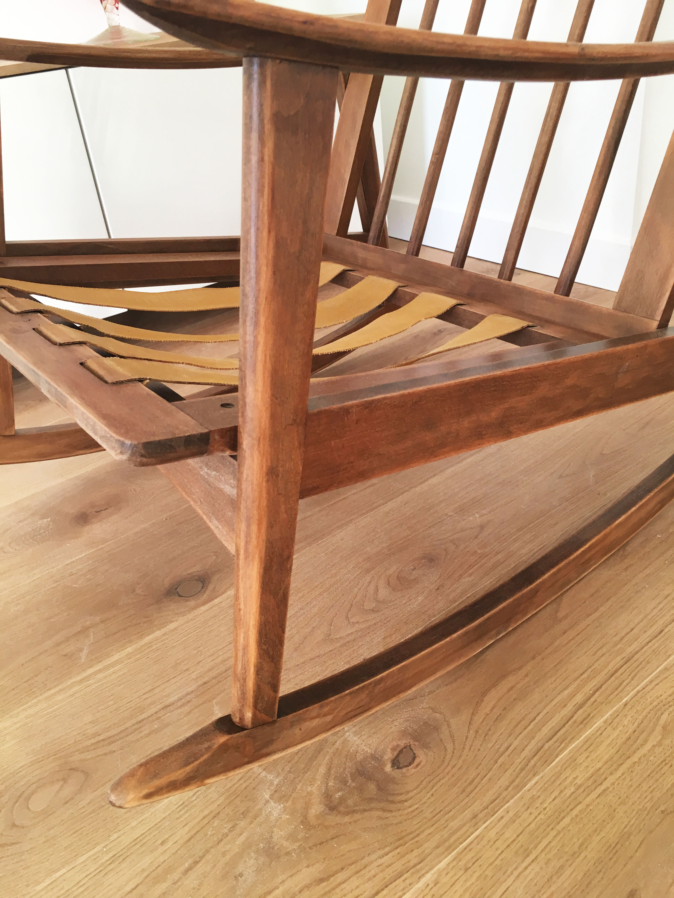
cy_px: 449
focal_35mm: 29
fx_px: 753
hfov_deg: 48.2
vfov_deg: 61.7
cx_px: 337
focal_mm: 4.15
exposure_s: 1/33
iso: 64
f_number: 2.2
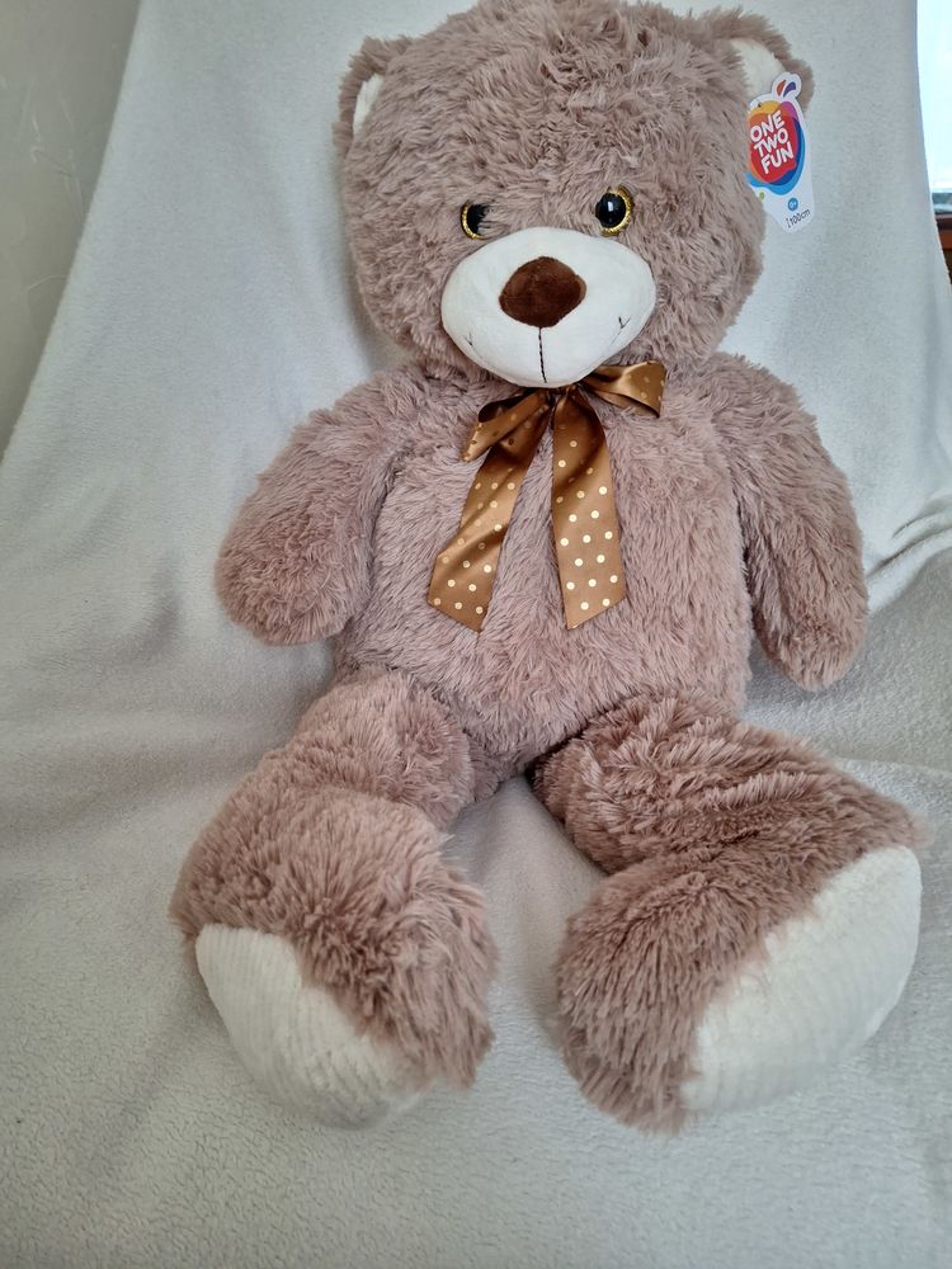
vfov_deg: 73.9
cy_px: 634
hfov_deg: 58.9
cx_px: 476
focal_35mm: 23
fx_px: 843
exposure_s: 1/25
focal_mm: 5.54
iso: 320
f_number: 1.8
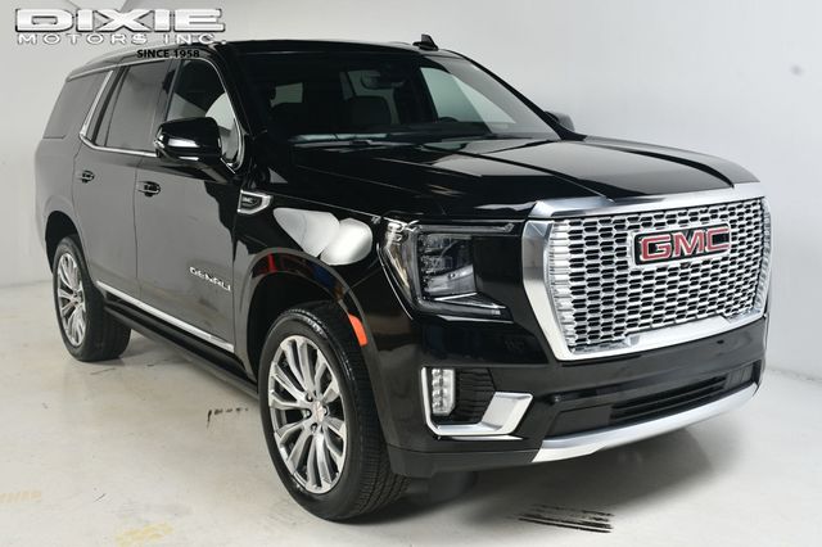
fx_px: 913
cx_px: 411
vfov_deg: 33.4
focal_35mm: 40
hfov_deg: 48.5
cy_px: 274
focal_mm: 27
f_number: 10
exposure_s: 1/160
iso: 100
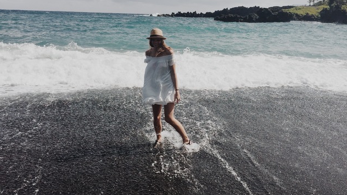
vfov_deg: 36.5
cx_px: 173
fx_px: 294
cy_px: 78
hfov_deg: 61.0
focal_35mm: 32
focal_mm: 4.15
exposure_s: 1/4405
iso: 32
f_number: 2.2
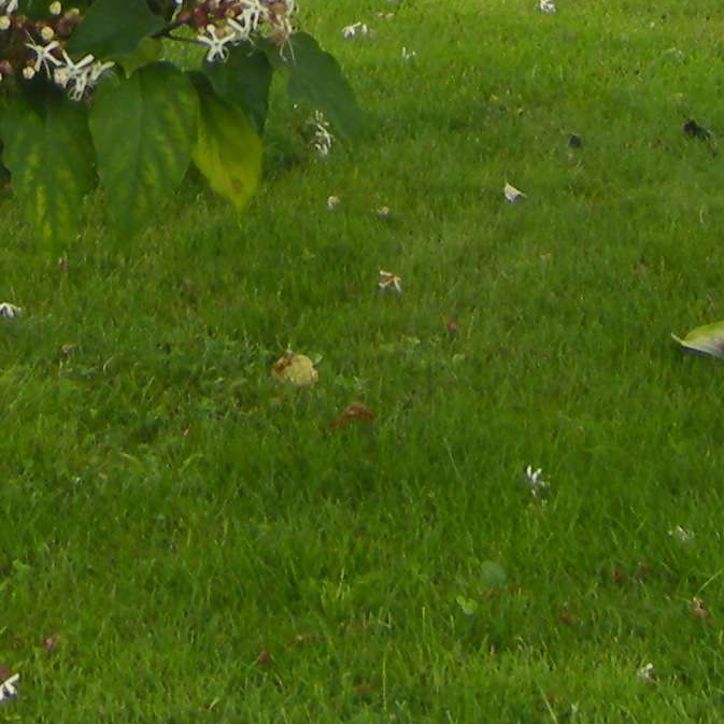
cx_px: 448
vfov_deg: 8.8
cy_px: -884
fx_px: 4354
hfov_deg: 9.5
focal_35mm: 184
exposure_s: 1/100
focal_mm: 7.5
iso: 64
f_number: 3.8
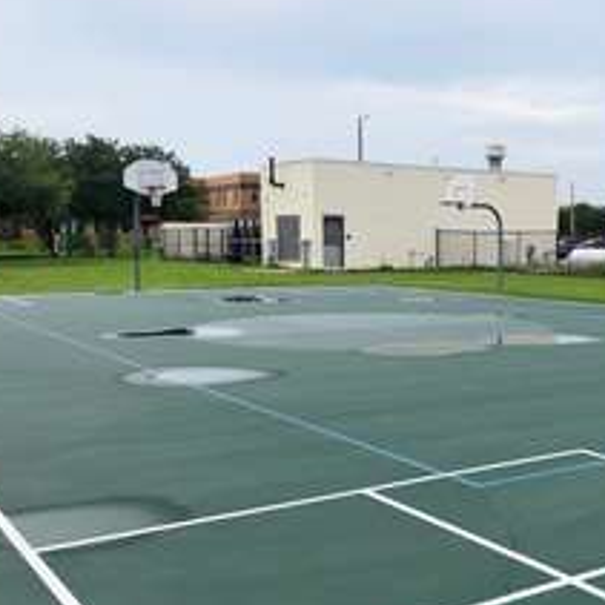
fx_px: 929
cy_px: 338
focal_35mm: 47
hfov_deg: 34.9
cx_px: 485
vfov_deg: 36.0
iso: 20
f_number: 1.8
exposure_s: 1/1779
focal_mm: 4
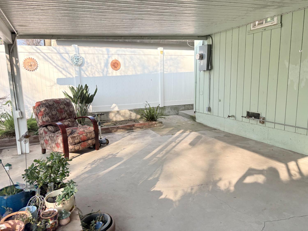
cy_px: 116
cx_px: 154
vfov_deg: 53.1
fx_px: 231
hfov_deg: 67.3
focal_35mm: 26
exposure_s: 1/1239
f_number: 1.6
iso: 64
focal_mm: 5.96
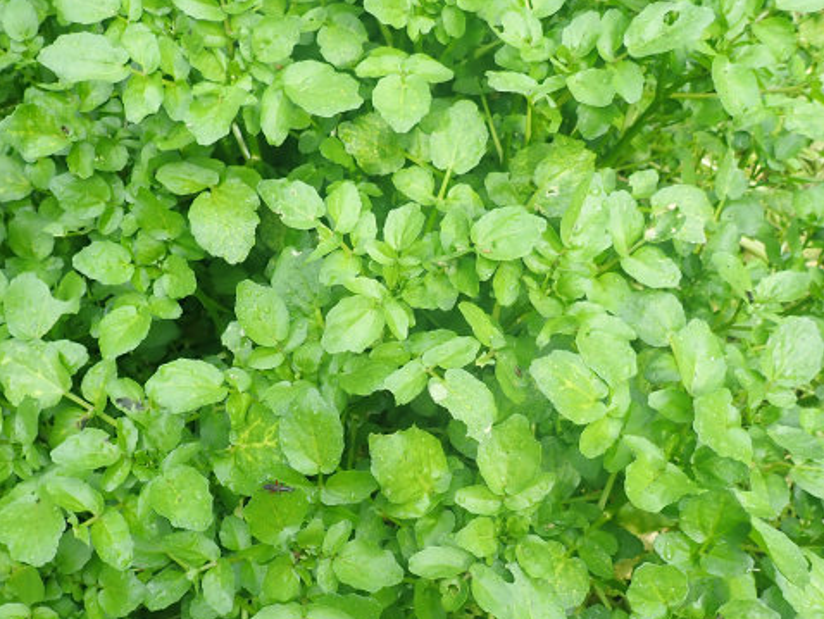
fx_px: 762
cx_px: 345
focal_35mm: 32
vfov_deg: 43.9
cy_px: 375
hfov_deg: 56.5
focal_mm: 4.5
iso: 100
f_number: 2.8
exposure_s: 1/200
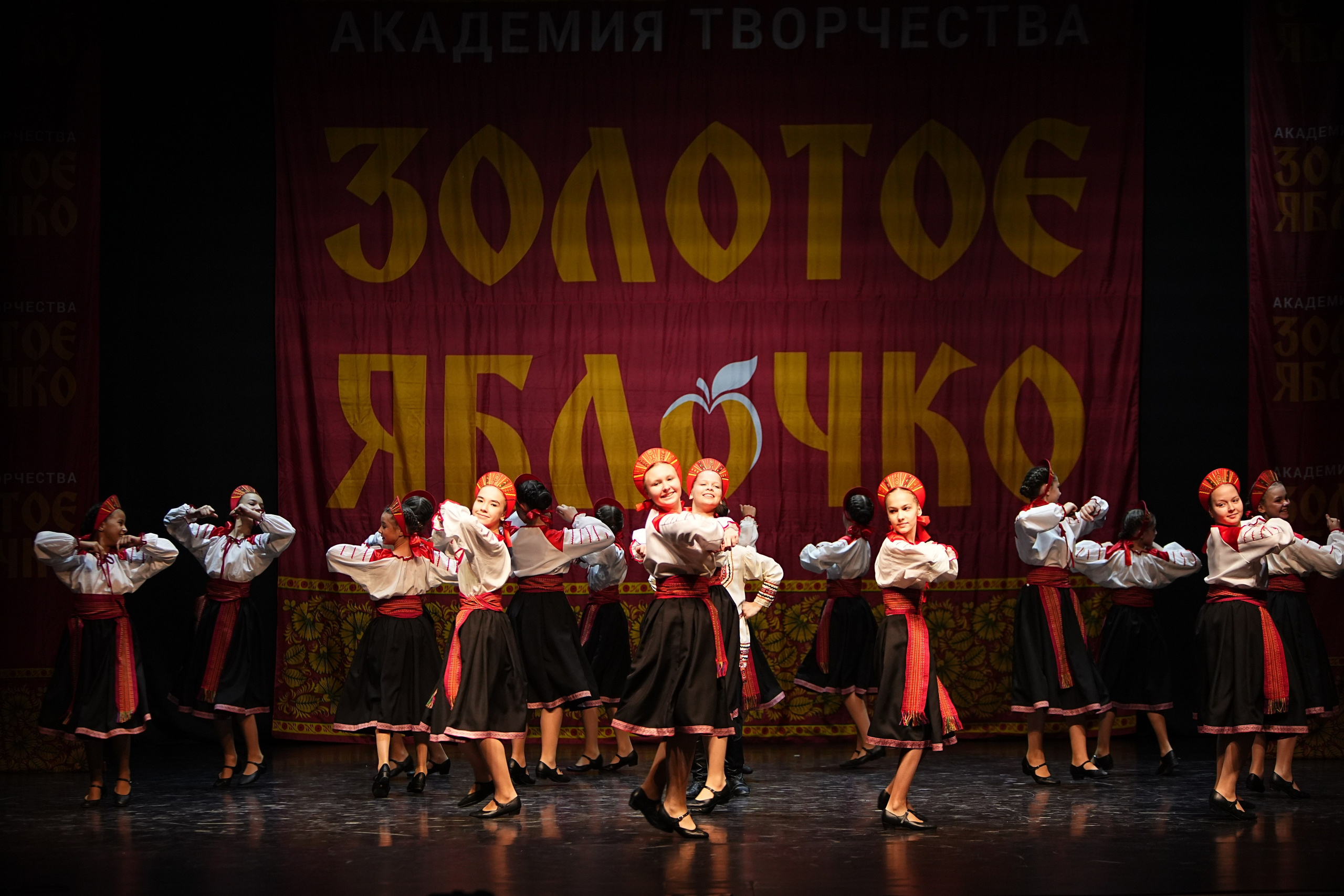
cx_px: 672
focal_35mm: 90
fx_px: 3360
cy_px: 448
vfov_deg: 15.2
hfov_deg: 22.6
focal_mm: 90
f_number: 2.8
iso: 1600
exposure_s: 1/400
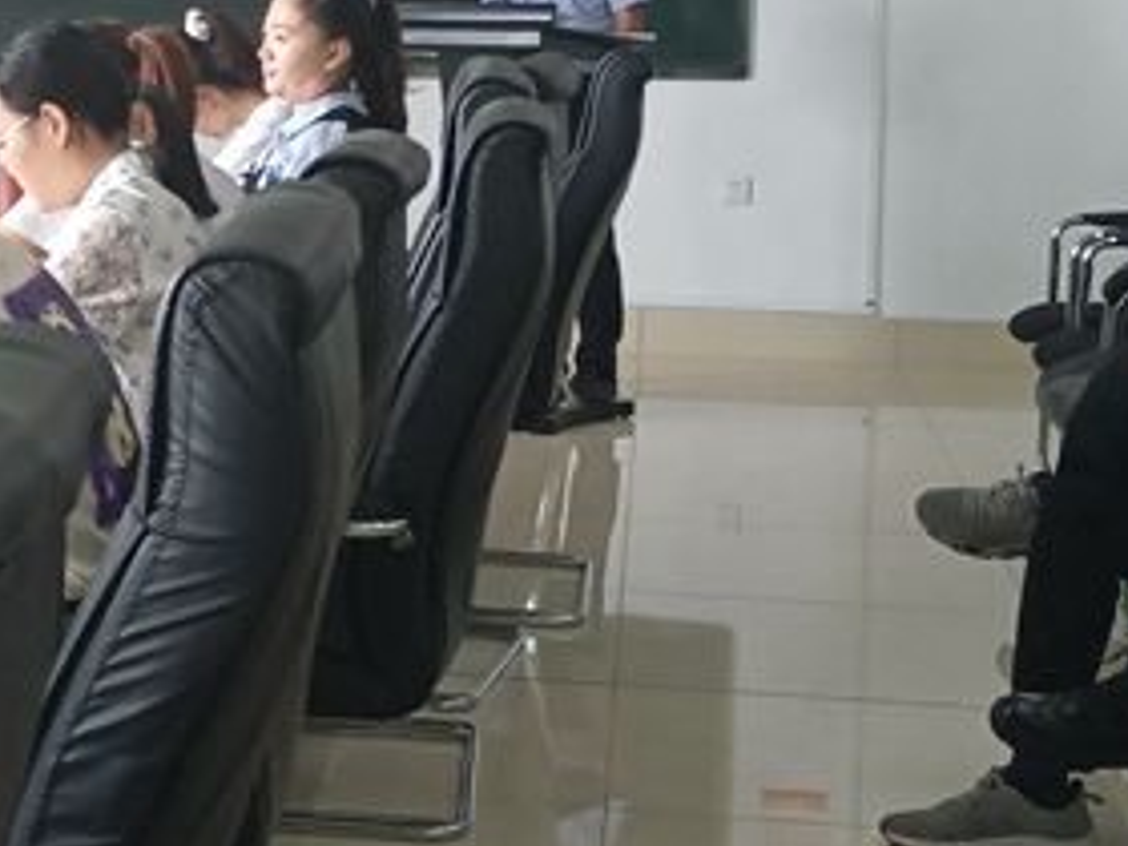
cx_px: 8
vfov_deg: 16.0
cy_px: 250
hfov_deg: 20.6
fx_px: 2998
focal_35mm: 92
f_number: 1.8
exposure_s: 1/33.3
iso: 397
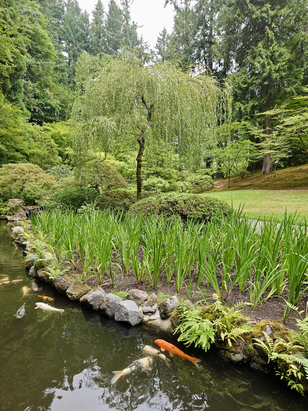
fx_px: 273
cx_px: 154
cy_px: 206
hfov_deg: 58.9
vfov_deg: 73.9
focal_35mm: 23
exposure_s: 1/180
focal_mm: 6.3
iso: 40
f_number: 1.7
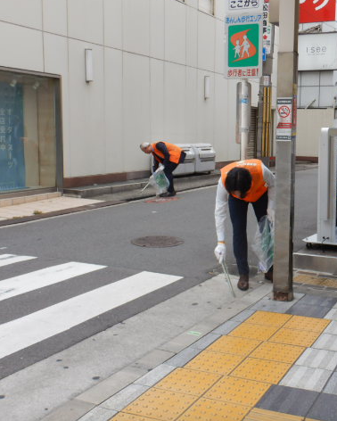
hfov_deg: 33.0
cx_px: 242
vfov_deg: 41.1
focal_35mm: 45
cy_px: 208
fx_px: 561
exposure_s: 1/160
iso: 125
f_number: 4.2
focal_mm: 6.1
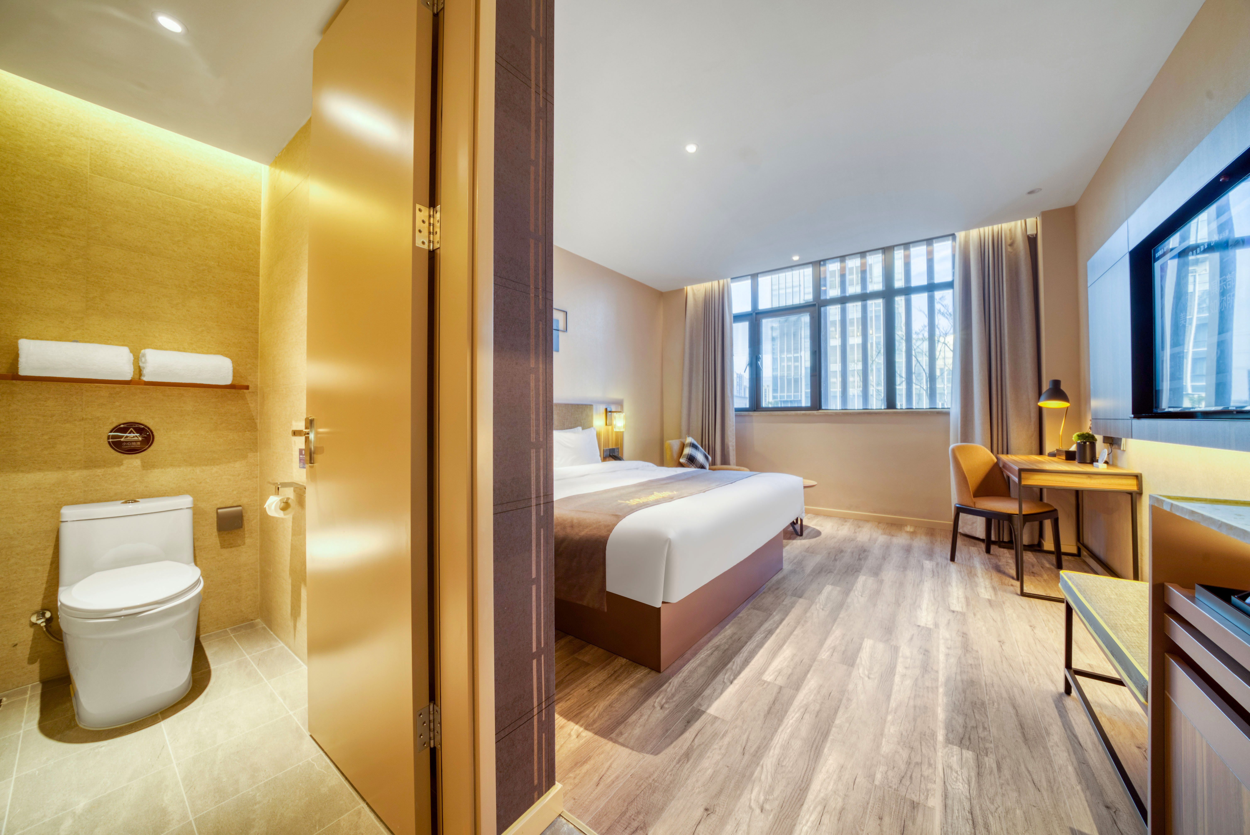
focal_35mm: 12
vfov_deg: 90.1
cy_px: 418
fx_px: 417
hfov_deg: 112.6
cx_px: 625
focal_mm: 12
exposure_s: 1/80
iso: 400
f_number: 9
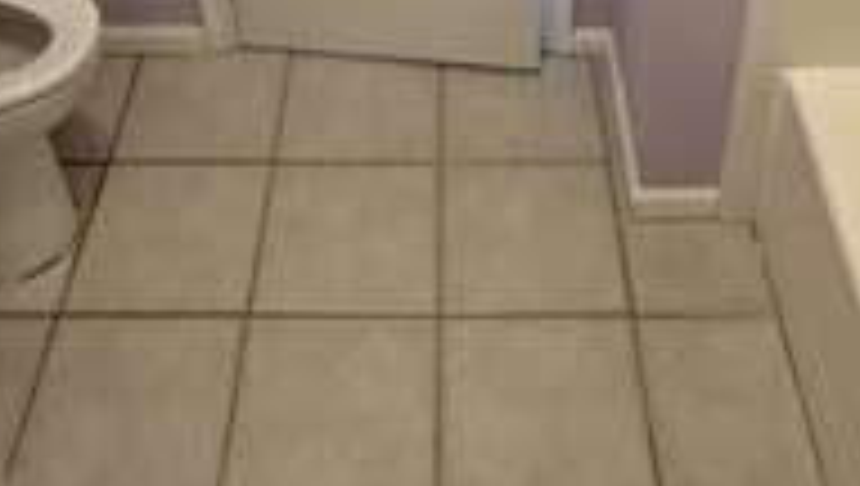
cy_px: -225
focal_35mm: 51
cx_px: 432
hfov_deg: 40.5
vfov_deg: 20.5
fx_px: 1164
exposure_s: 1/60
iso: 200
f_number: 2.2
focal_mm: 2.22
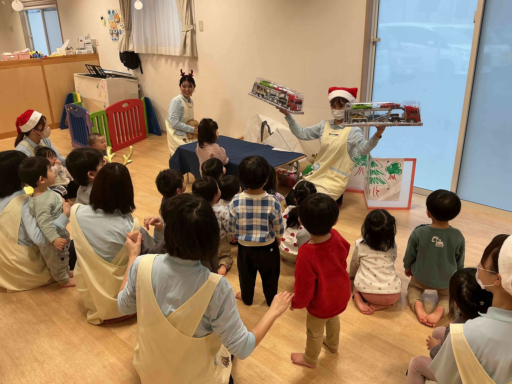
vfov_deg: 48.2
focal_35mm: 29
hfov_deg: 61.7
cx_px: 256
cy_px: 192
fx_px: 429
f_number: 1.8
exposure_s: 1/120
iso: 50
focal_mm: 3
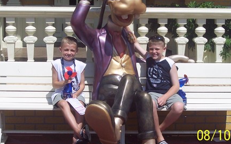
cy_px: 39
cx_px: 111
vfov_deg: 15.9
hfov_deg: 25.2
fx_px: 516
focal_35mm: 82
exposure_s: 1/1000
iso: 100
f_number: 4.8
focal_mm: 10.7
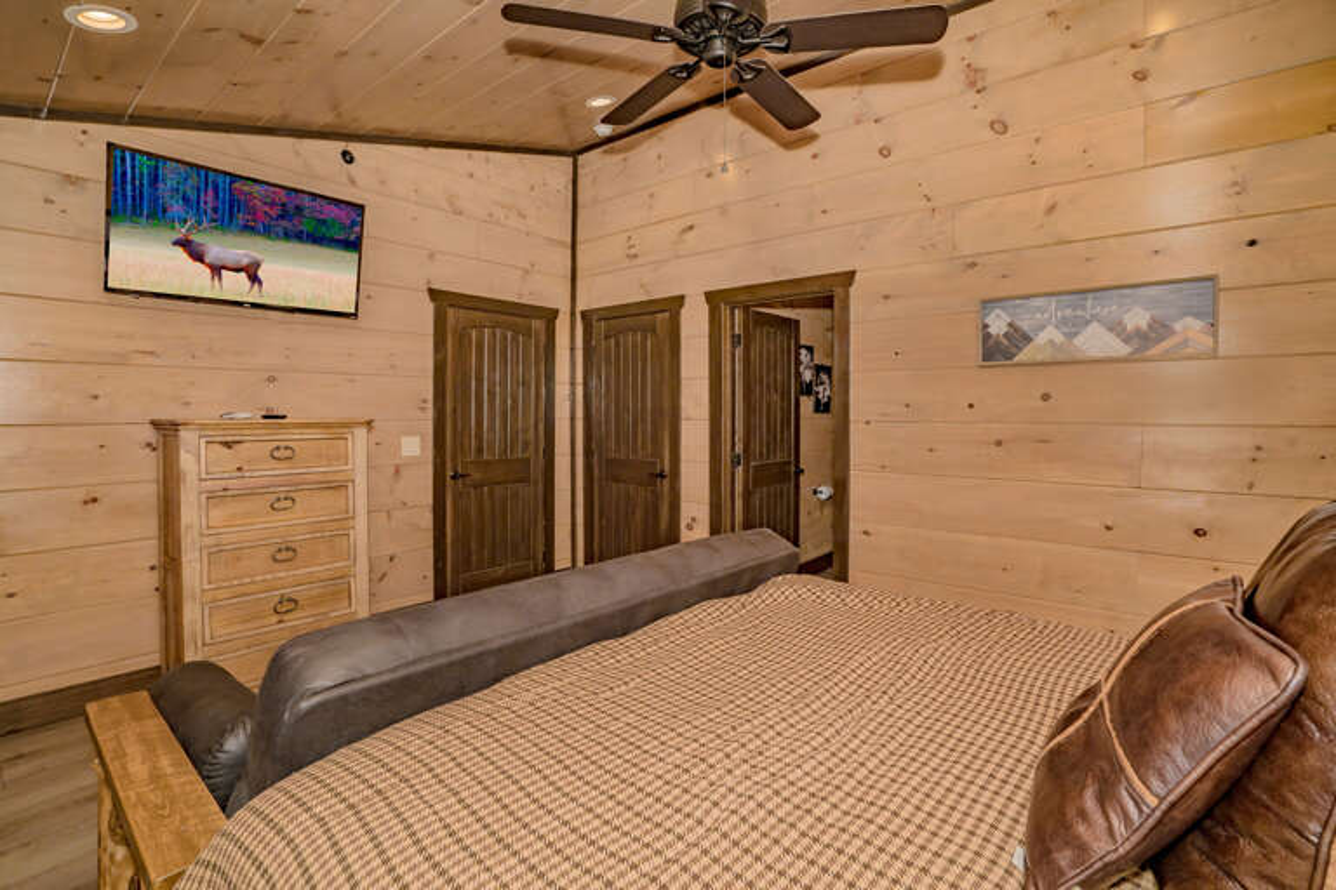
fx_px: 594
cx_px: 668
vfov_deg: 73.7
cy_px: 445
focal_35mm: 16
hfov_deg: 96.7
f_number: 8
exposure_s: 1/200
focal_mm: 16
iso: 320
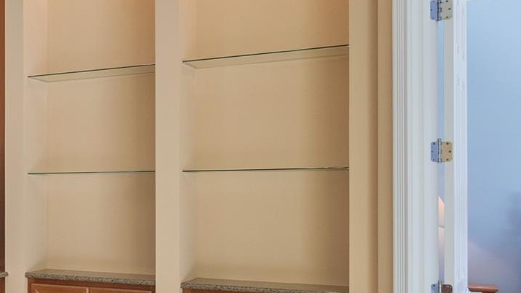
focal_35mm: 72
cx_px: -205
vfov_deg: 16.7
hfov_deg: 24.5
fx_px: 995
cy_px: 203
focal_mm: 16
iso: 320
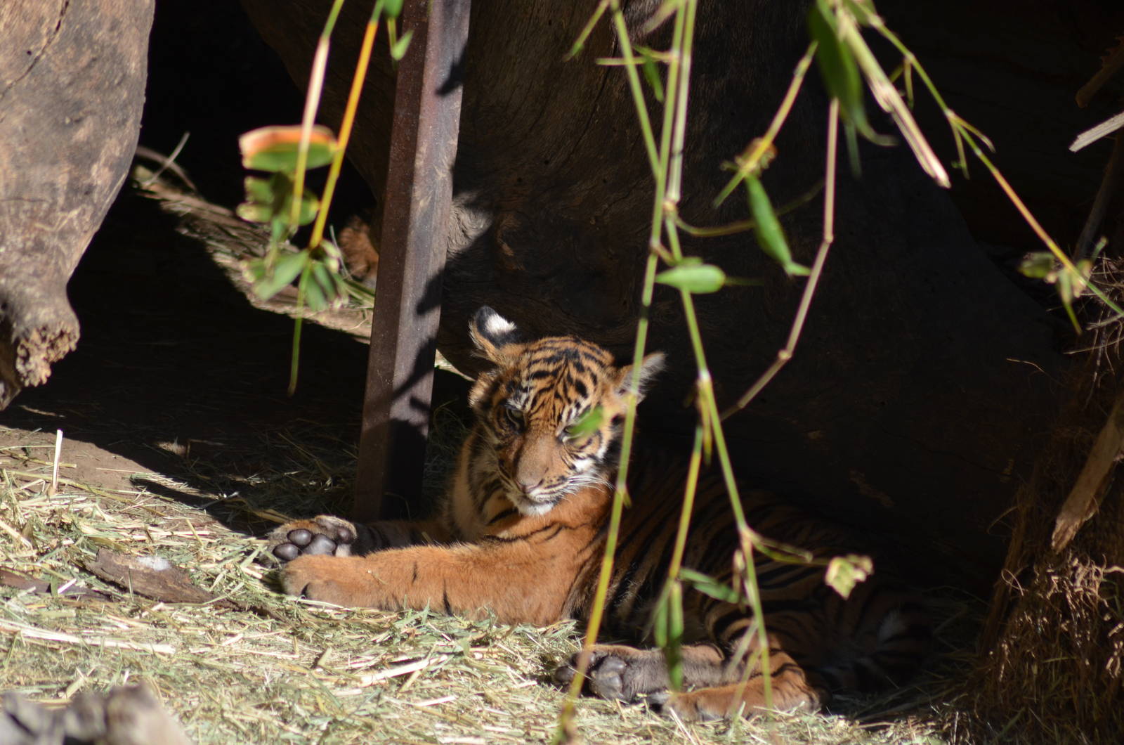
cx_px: 562
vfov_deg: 3.5
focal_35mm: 390
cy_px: 372
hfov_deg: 5.3
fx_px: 12152
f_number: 5
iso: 400
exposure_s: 1/1250
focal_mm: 260
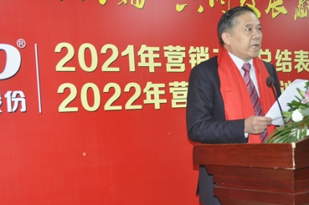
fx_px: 564
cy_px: 143
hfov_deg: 30.6
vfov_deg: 20.5
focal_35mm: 66
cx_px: 157
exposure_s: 1/60
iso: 800
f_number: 4
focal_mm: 27
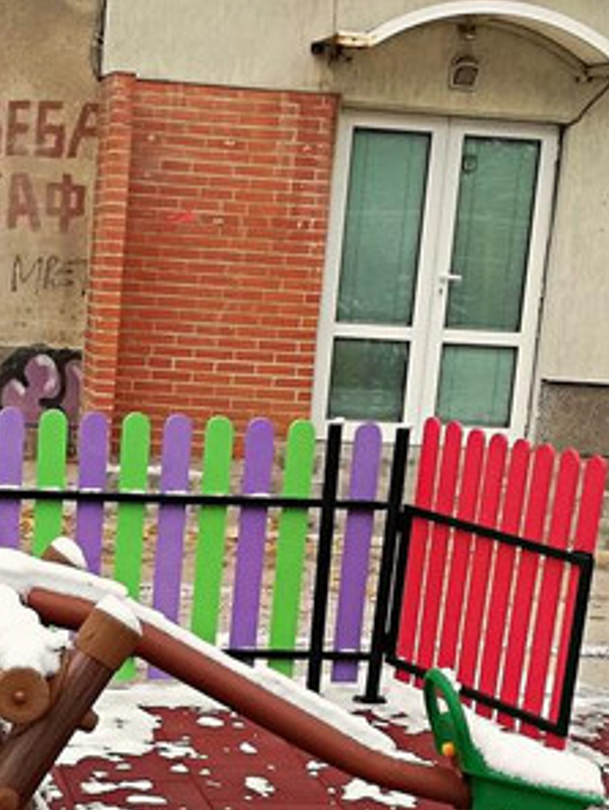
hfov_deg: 15.2
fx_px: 2274
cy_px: 712
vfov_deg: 19.9
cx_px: 113
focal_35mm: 97
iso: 50
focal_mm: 3.81
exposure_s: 1/359
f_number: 2.2
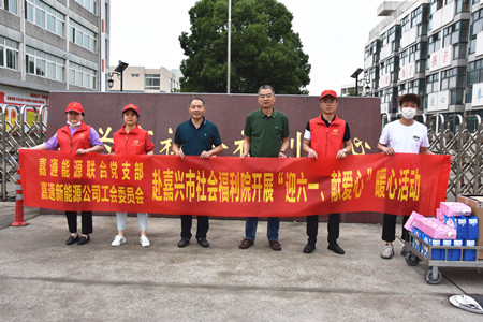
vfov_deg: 40.0
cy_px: 161
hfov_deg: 57.2
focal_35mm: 33
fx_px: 443
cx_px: 242
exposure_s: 1/500
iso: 640
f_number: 8
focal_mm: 22
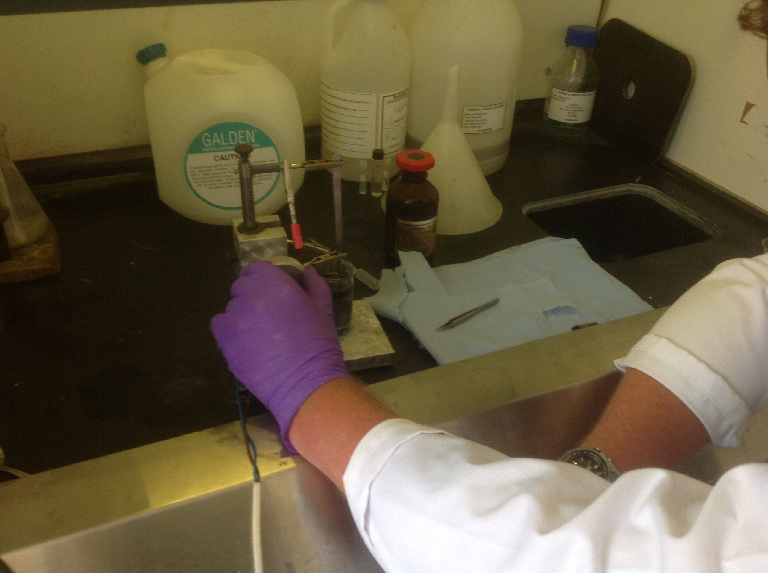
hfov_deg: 52.7
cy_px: 286
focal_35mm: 35
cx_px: 384
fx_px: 775
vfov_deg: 40.6
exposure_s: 1/15
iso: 80
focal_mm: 4.28
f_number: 2.4
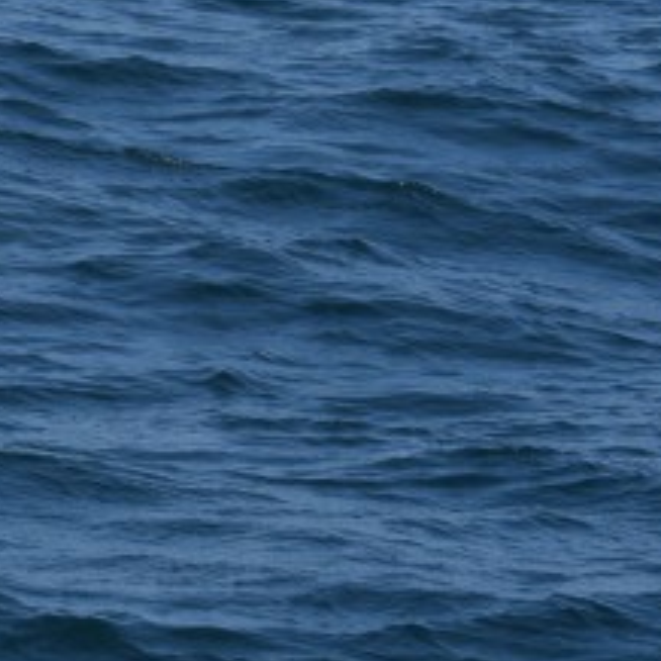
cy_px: 36
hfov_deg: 2.9
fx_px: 12965
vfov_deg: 2.9
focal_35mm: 600
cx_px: -858
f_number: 5.6
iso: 200
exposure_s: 1/1600
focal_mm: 95
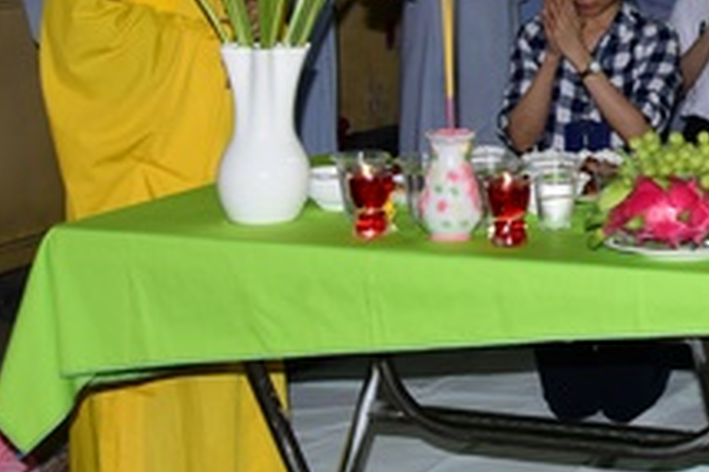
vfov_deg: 12.9
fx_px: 2027
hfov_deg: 18.2
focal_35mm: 103
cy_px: -119
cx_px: 983
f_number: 4
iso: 320
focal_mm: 34
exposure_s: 1/60
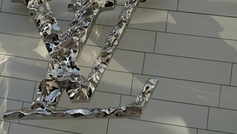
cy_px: 53
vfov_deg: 11.4
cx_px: 71
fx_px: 666
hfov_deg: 20.1
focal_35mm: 106
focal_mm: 70
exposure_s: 1/250
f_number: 8
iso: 100
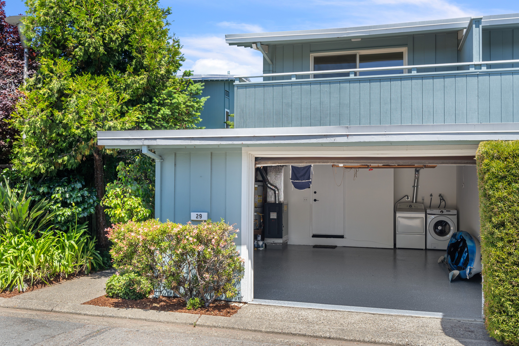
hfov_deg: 55.8
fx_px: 490
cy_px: 173
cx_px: 260
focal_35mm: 34
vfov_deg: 38.9
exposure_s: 1/250
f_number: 6.3
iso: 160
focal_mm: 34
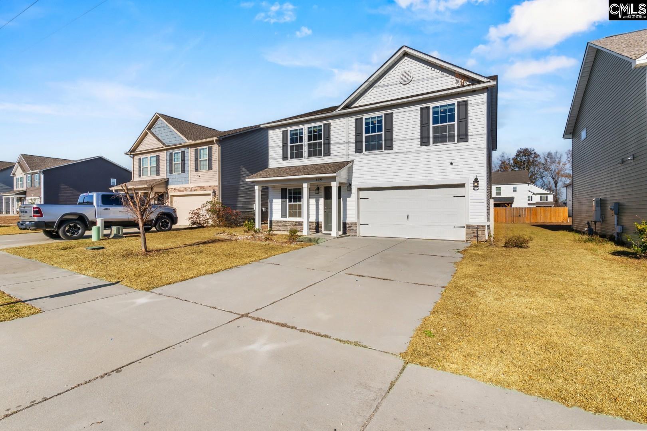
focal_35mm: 16
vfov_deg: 72.1
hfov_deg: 95.0
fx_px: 297
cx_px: 324
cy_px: 216
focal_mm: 11
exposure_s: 1/1250
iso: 250
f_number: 6.3
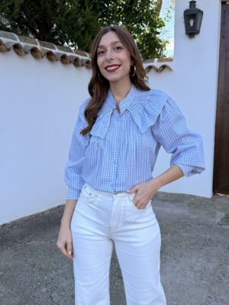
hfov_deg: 56.8
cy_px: 152
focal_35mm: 24
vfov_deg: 71.6
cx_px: 114
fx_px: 212
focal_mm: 6.76
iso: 100
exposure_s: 1/1046
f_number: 1.78
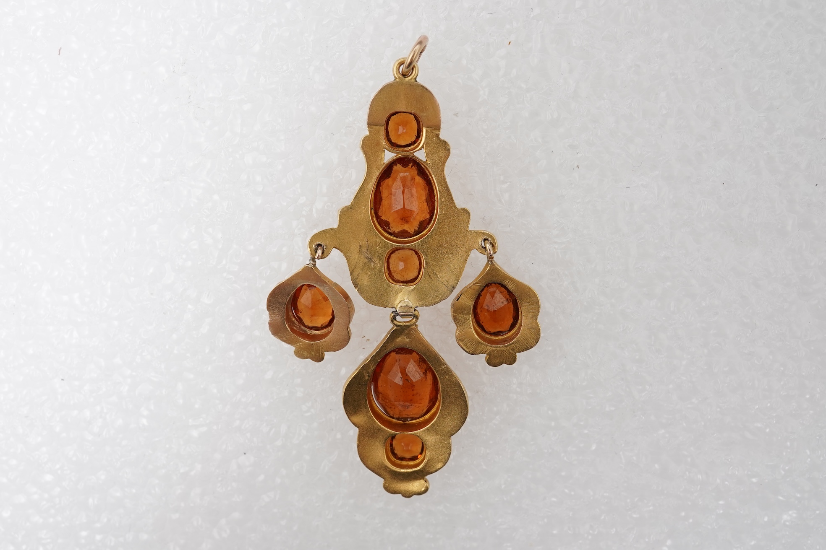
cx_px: 413
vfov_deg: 29.9
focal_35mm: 45
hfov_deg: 43.6
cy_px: 275
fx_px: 1032
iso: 320
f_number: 18
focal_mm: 30
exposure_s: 1/125
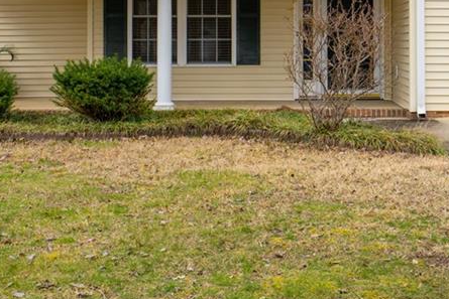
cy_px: 2
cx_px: 299
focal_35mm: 69
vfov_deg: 19.2
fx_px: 861
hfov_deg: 29.0
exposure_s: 1/250
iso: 200
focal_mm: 30
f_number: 8
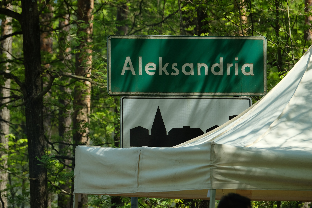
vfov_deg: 4.3
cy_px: 104
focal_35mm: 317
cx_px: 156
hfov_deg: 6.5
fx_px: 2747
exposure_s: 1/350
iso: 400
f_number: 7.1
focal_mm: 211
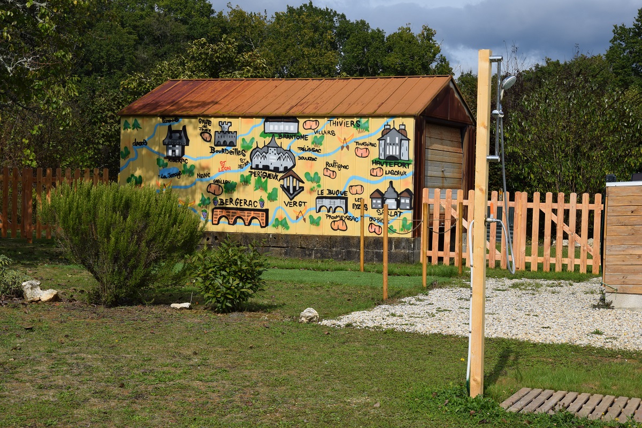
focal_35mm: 75
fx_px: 1337
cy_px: 214
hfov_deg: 27.0
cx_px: 321
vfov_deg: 18.2
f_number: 11
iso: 200
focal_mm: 50
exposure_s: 1/500
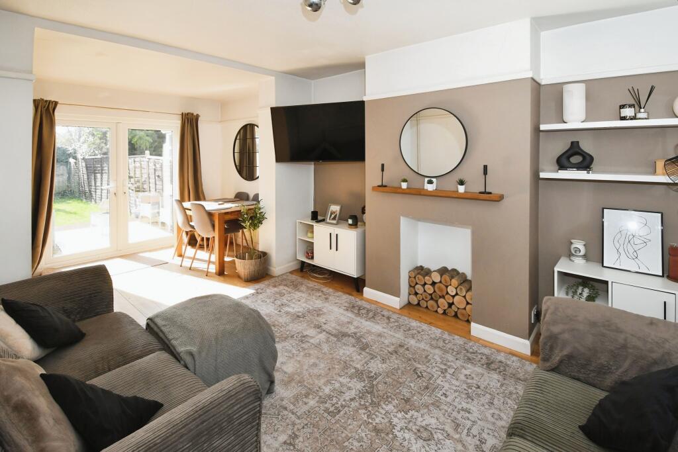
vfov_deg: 77.3
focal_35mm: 15
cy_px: 226
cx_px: 339
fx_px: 283
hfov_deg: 100.4
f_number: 7.1
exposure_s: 1/200
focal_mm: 10
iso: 800
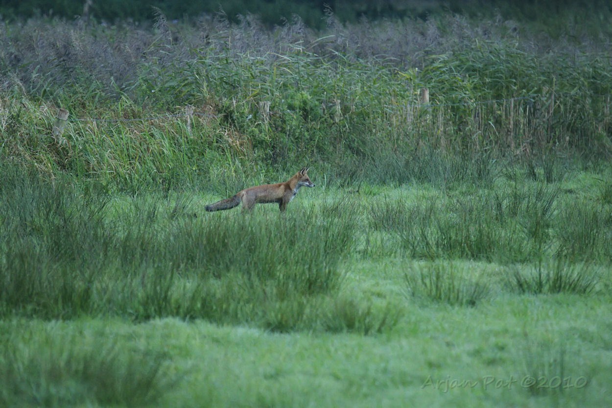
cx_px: 306
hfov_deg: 4.6
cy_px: 204
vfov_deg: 3.1
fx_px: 7648
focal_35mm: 450
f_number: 4
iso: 1600
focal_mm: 300
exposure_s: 1/160
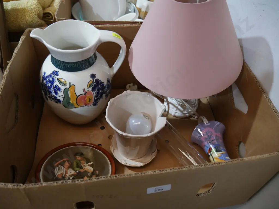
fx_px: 226
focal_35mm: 28
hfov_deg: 63.4
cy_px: 104
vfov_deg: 49.8
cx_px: 140
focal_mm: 14
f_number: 3.5
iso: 1000
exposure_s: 1/60
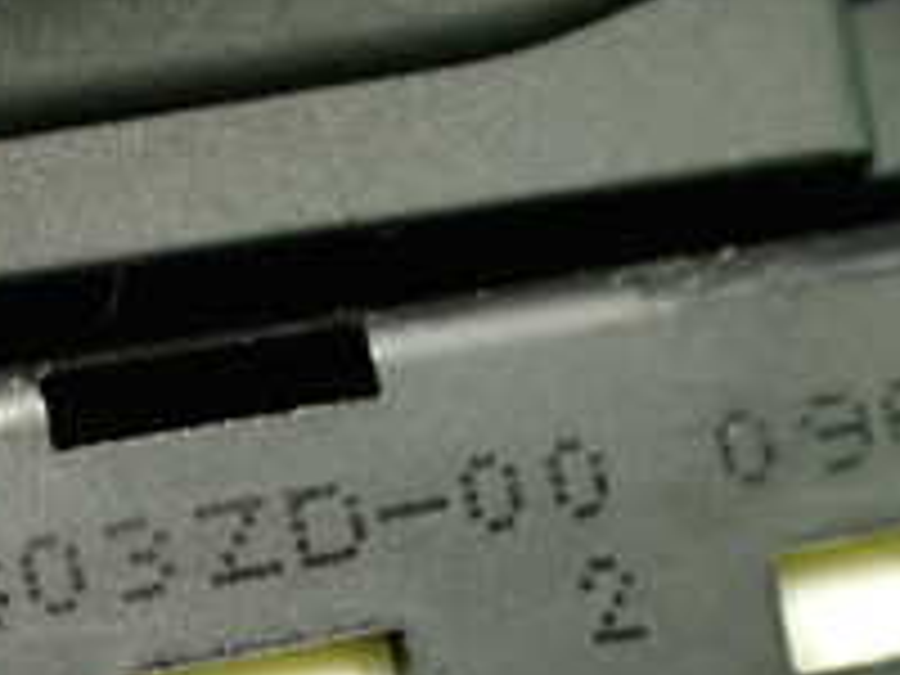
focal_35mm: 90
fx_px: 2340
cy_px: 810
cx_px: 63
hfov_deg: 21.2
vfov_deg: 15.8
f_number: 2.3
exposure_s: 1/50
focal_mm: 5.4
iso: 800
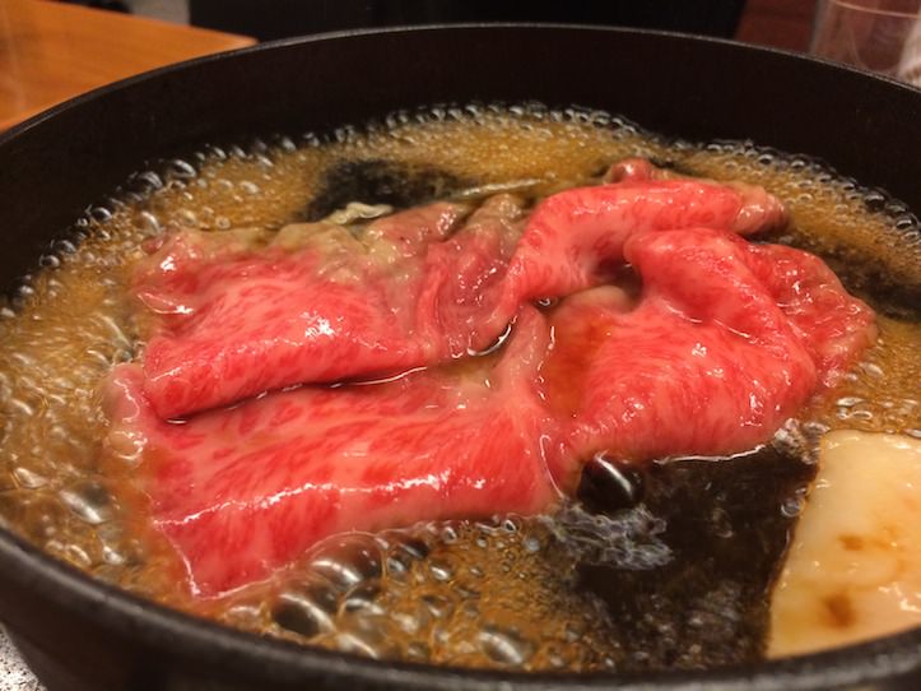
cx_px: 460
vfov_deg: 46.8
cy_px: 346
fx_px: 798
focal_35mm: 30
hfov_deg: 60.0
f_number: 2.2
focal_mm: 4.12
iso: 250
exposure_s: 1/33
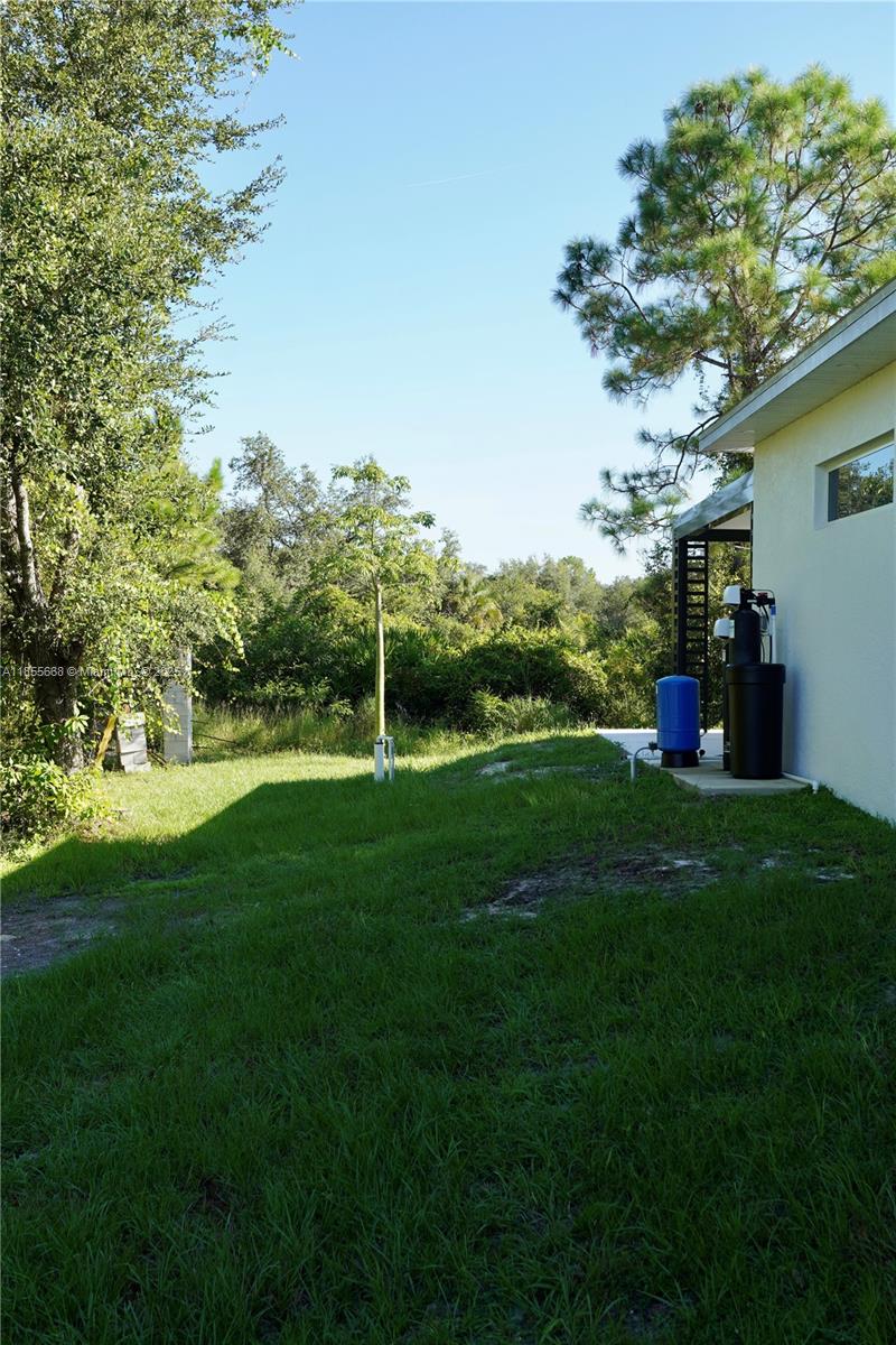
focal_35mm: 36
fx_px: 1344
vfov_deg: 53.1
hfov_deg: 36.9
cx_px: 448
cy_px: 672
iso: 125
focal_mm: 24
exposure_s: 1/200
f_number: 5.6
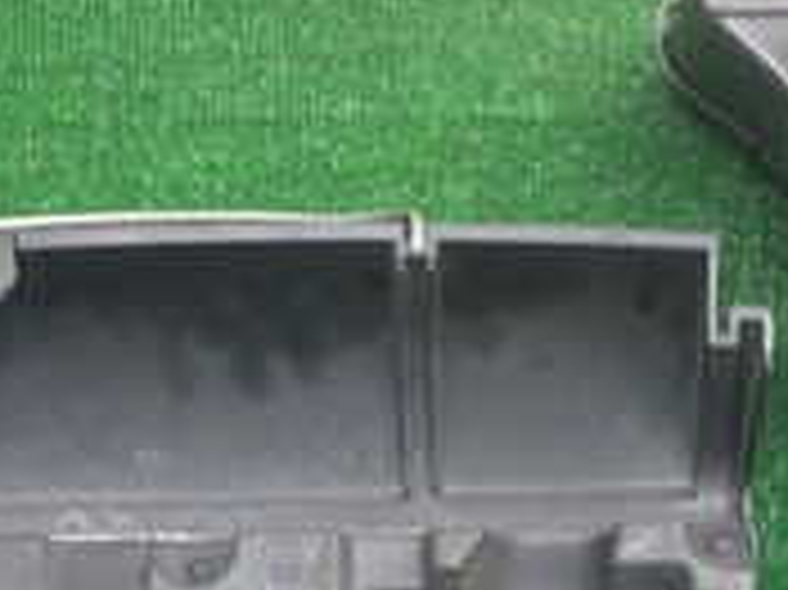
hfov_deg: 19.1
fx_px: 2343
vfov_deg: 13.5
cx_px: 392
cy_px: 887
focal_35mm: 103
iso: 200
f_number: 2.3
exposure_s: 1/40
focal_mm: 5.4
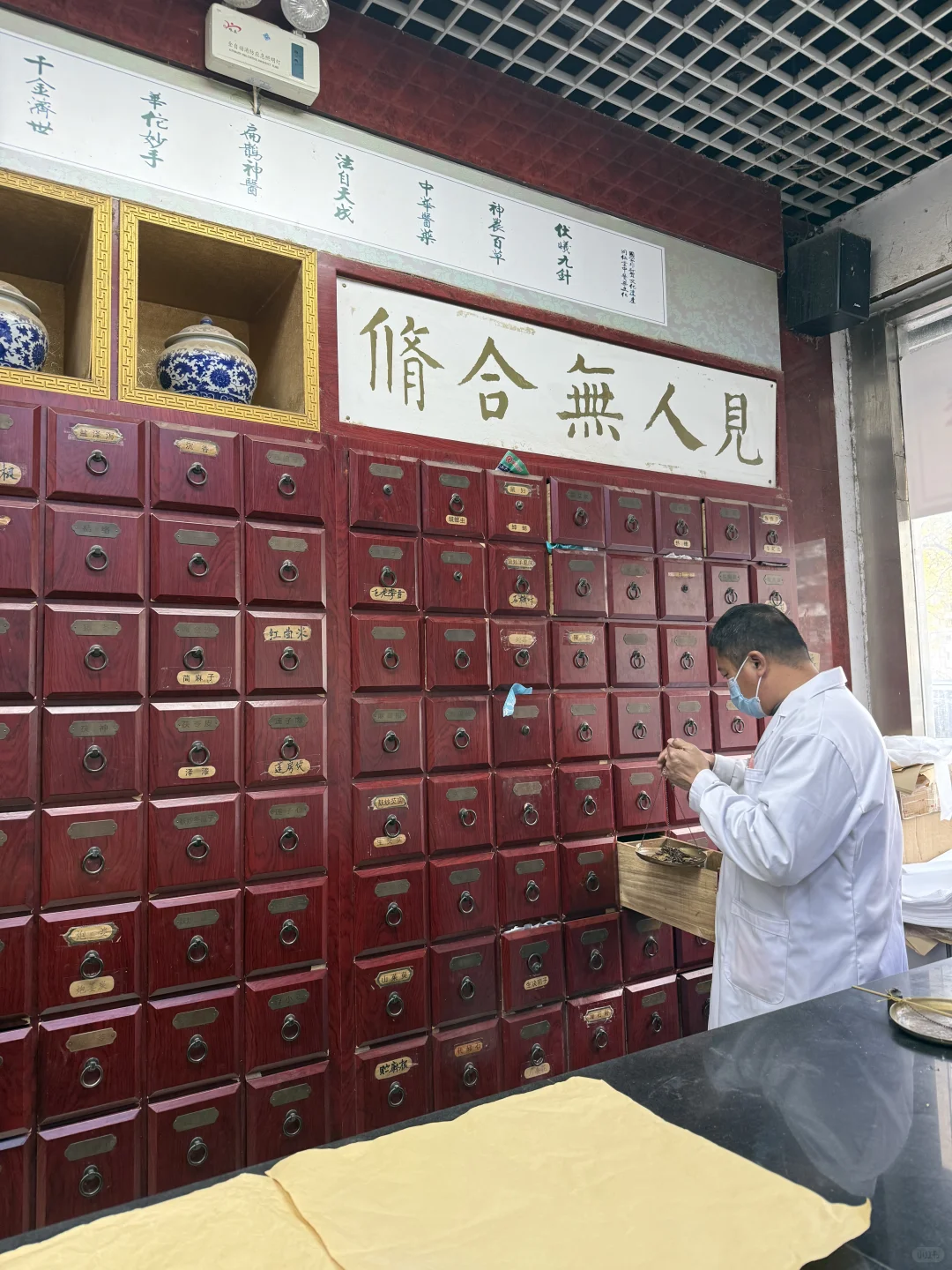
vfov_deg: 71.6
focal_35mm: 24
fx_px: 880
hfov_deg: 56.8
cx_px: 476
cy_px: 635
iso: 160
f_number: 1.78
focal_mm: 6.76
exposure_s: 1/121
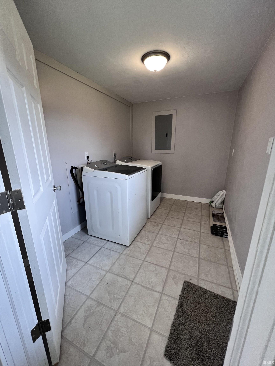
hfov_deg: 89.9
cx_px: 138
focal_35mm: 13
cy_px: 183
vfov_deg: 106.2
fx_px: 138
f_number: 1.8
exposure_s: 1/120
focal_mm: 1.57
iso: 125
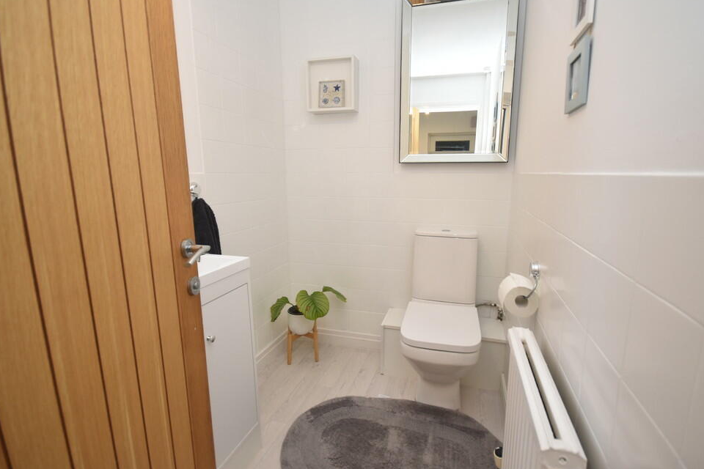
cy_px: 228
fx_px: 313
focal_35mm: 16
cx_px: 370
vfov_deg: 73.7
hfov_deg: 96.7
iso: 560
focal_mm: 10
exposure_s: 1/160
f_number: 4.5
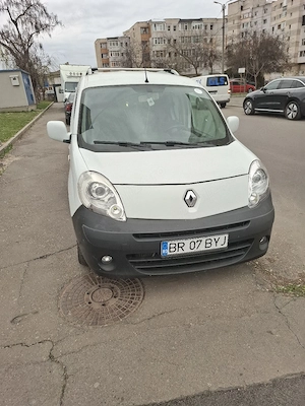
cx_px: 152
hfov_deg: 58.9
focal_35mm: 23
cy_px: 203
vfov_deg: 73.9
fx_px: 270
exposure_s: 1/156
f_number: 1.8
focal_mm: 5.54
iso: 50
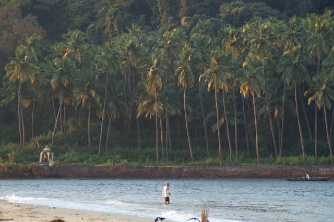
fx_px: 1460
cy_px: 111
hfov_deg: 13.0
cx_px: 167
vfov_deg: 8.7
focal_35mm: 158
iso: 100
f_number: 4.5
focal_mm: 105
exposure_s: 1/80
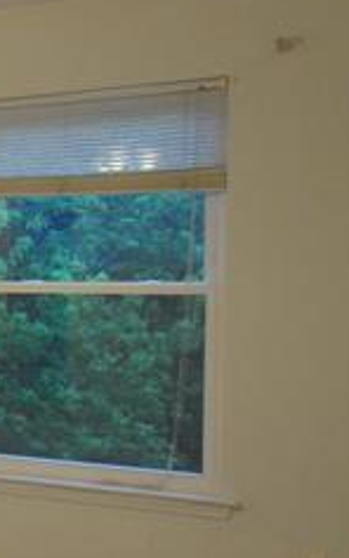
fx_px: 1066
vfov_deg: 29.4
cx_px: -527
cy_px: 290
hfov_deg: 13.1
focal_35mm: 70
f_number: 3.5
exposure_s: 1/10
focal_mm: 10
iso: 400
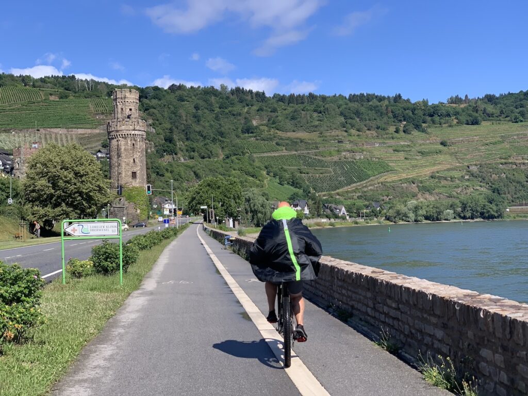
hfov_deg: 36.8
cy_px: 198
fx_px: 793
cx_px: 264
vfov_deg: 28.0
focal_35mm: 52
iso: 16
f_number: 2.4
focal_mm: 6
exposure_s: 1/872
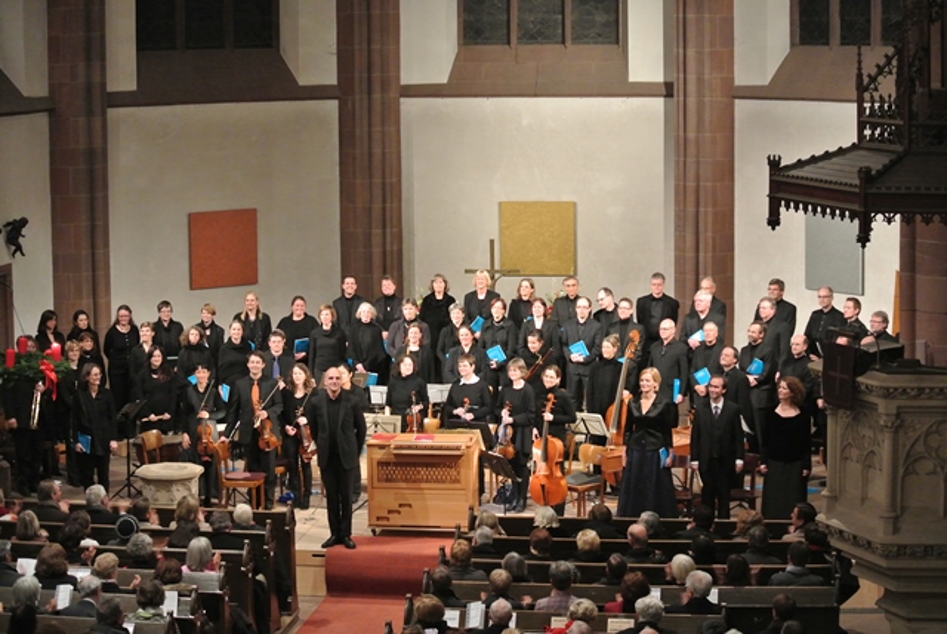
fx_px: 2264
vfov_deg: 15.9
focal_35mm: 86
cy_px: 317
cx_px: 474
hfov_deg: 23.6
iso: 1600
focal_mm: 31.9
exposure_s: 1/15
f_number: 3.8
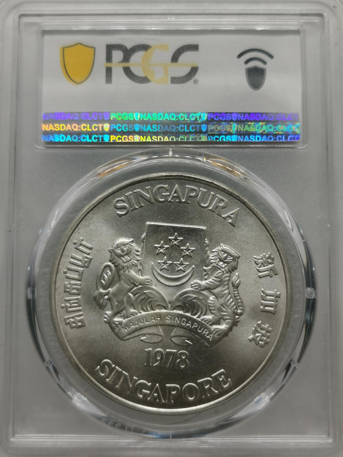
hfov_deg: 27.0
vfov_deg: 35.5
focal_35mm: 54
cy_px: 228
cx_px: 172
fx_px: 713
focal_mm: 5.56
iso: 50
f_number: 1.6
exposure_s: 1/159
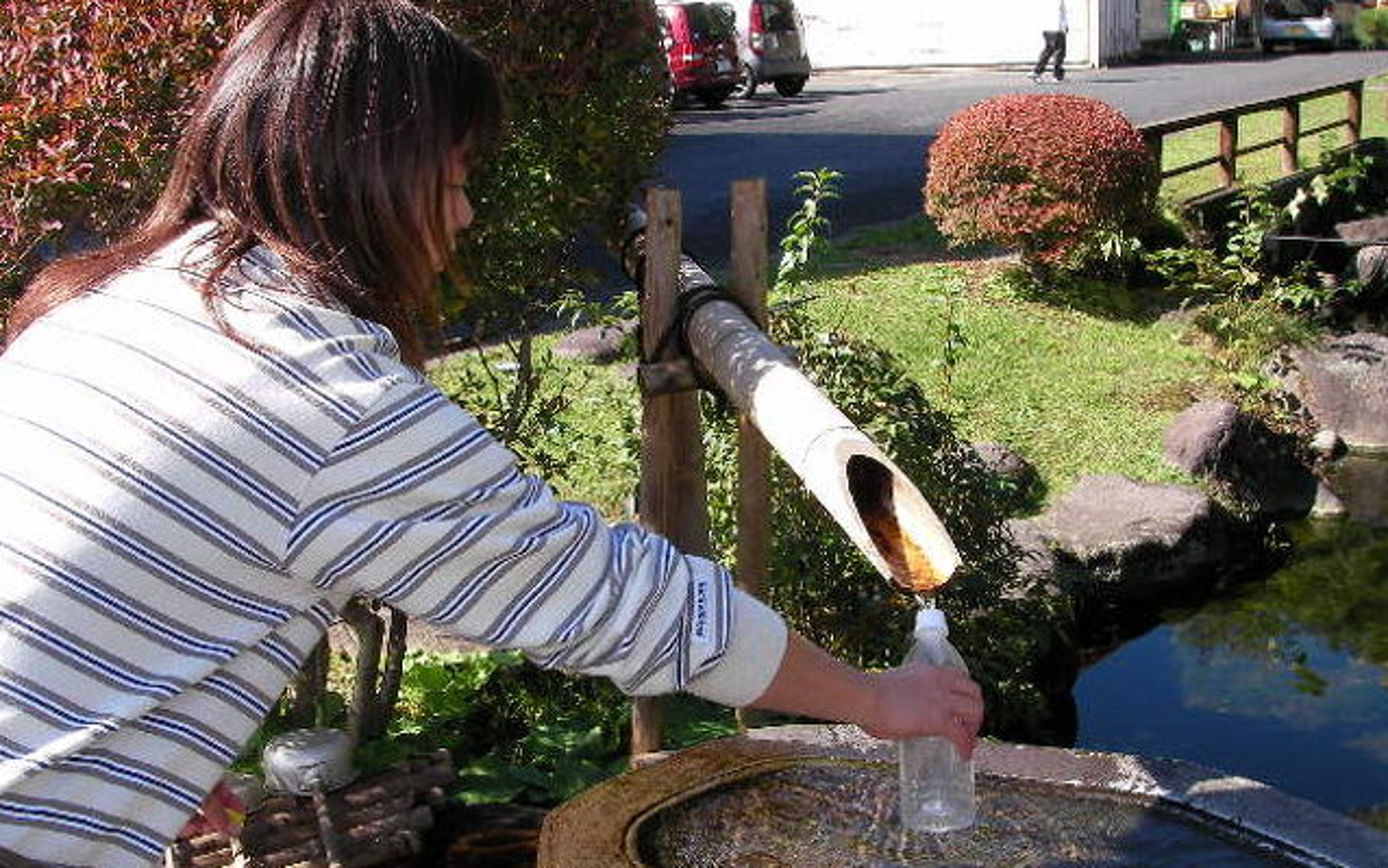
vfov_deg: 31.2
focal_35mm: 41
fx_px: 1551
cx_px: 685
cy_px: 506
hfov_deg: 48.2
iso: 50
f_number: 6.6
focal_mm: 6.3
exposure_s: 1/110
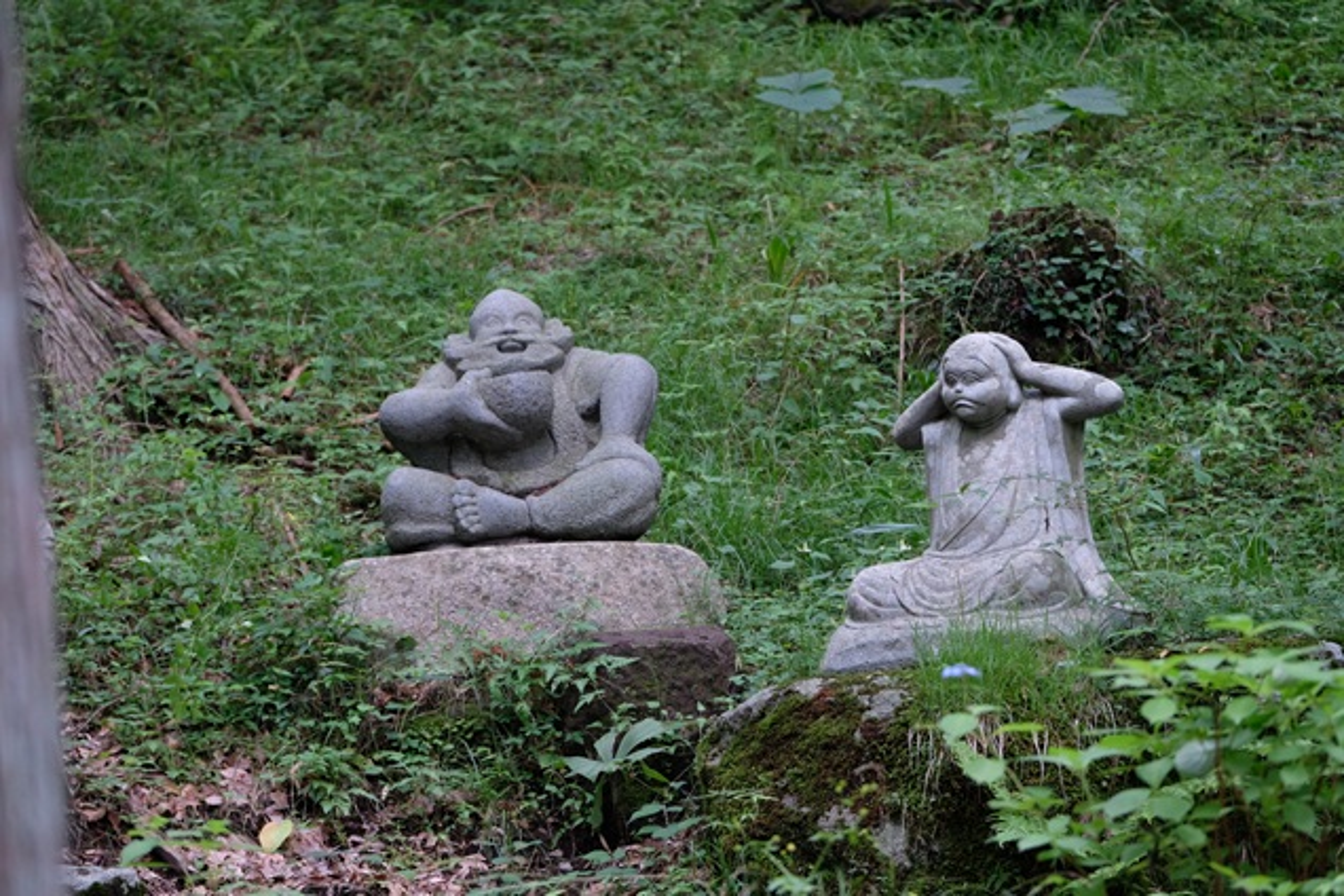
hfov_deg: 5.3
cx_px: 672
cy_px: 448
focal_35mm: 392
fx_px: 14634
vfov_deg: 3.5
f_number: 5
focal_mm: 261.2
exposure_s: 1/52
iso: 800
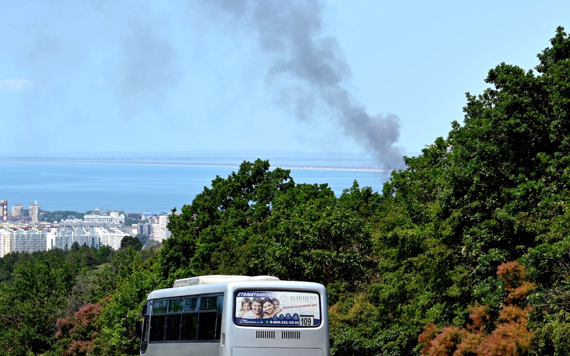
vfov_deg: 9.5
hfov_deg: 15.1
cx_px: 251
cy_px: 211
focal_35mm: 138
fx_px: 2144
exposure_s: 1/400
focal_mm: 65
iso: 100
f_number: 7.1
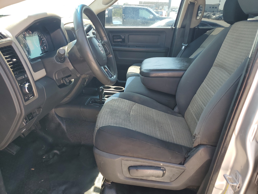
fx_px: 194
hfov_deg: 67.3
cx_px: 129
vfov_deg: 53.1
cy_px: 97
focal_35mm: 26
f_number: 1.5
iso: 50
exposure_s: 1/270
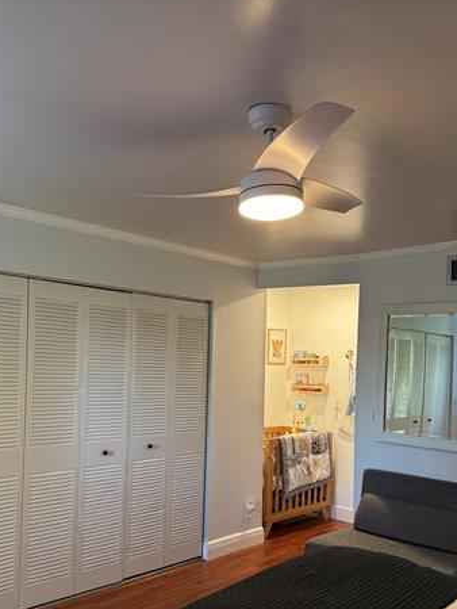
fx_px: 563
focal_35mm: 32
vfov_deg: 56.3
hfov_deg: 44.2
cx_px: 231
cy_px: 367
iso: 320
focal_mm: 6.76
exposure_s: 1/60
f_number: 1.78
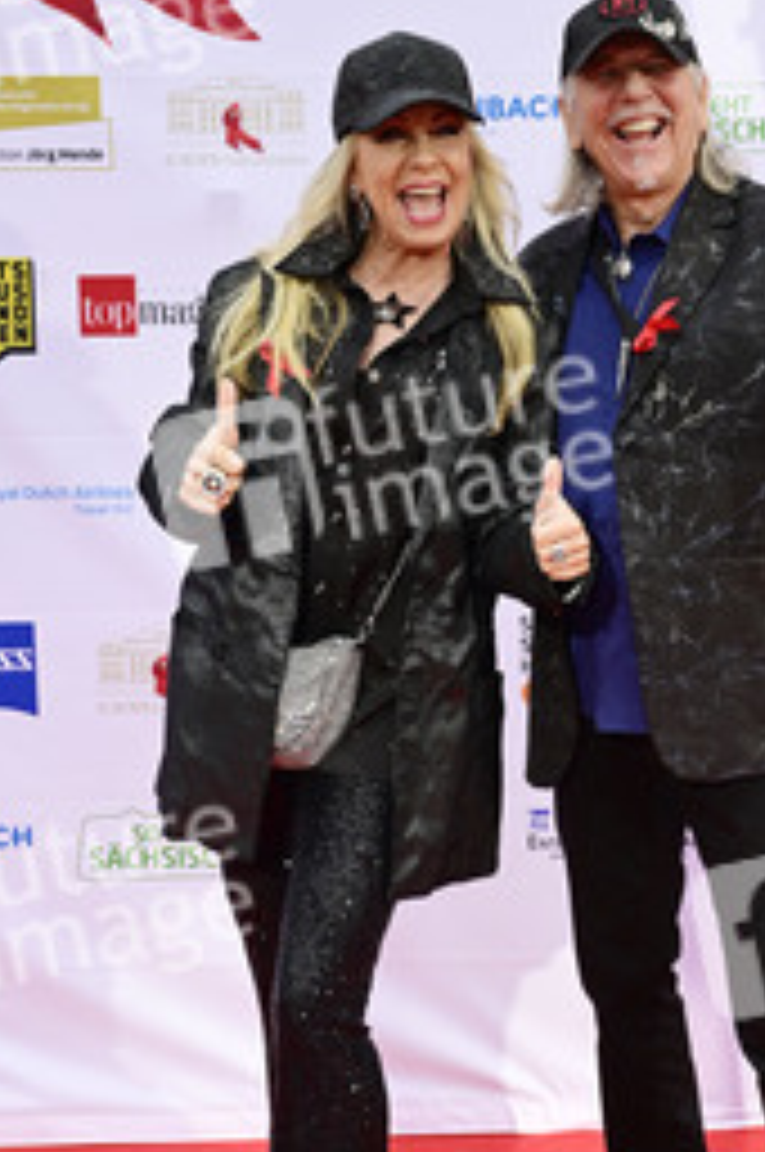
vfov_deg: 32.8
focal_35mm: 61
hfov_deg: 22.1
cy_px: 688
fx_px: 1950
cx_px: 513
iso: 640
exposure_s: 1/200
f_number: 7.1
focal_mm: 39
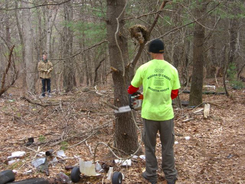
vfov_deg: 31.5
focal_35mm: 46
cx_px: 122
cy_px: 92
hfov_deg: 41.2
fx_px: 326
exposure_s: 1/60
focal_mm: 9.5
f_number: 3.1
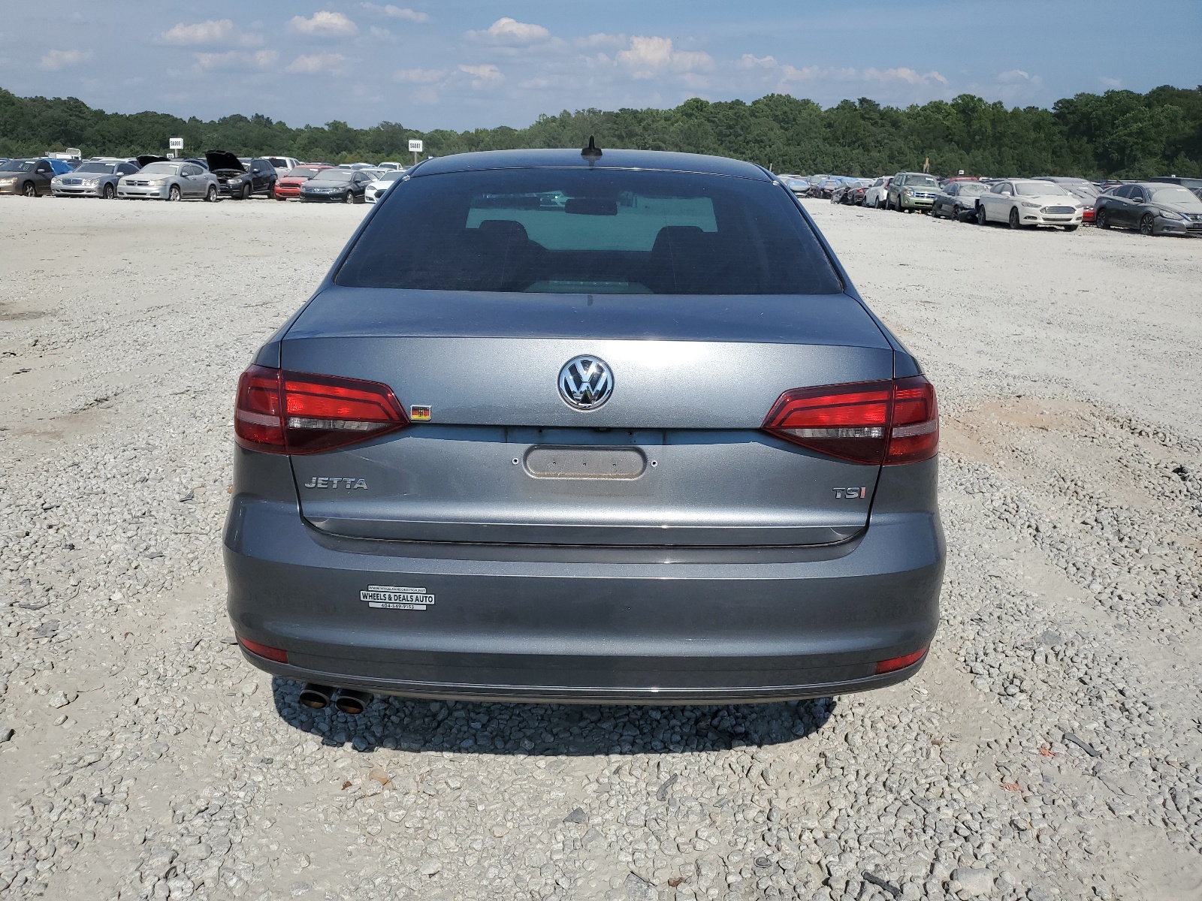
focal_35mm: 26
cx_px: 601
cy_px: 450
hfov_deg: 67.3
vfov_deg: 53.1
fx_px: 903
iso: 50
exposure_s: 1/5000
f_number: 1.5
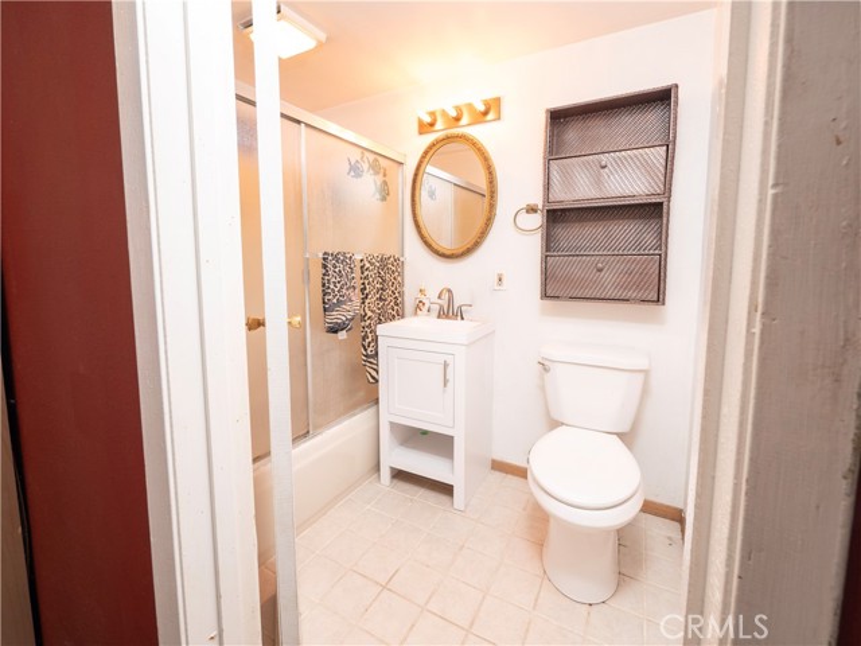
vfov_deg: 81.7
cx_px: 430
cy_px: 323
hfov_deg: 98.2
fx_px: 373
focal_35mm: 15
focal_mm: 7
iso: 250
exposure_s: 1/6
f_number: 8
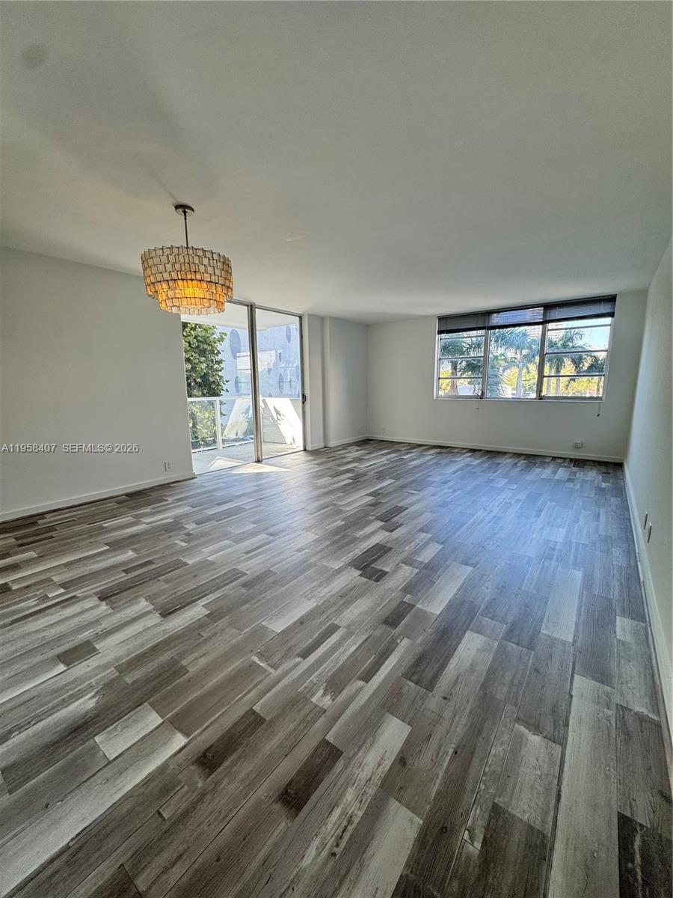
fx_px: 363
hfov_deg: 85.7
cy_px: 449
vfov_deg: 102.1
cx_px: 336
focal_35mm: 14
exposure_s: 1/120
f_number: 2.2
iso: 50
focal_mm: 2.22
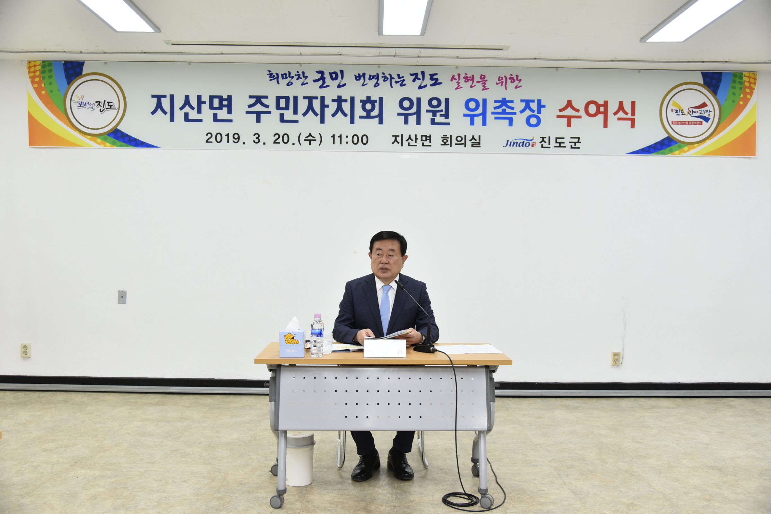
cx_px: 386
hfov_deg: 58.7
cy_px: 257
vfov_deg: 41.1
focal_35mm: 32
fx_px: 685
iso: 640
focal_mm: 32
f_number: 4
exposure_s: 1/125
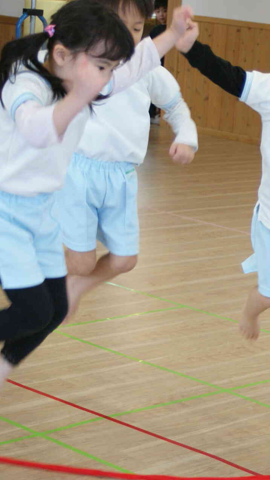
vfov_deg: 20.0
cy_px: 241
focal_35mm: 107
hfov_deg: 11.2
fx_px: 1359
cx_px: 314
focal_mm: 45
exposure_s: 1/125
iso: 800
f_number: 5
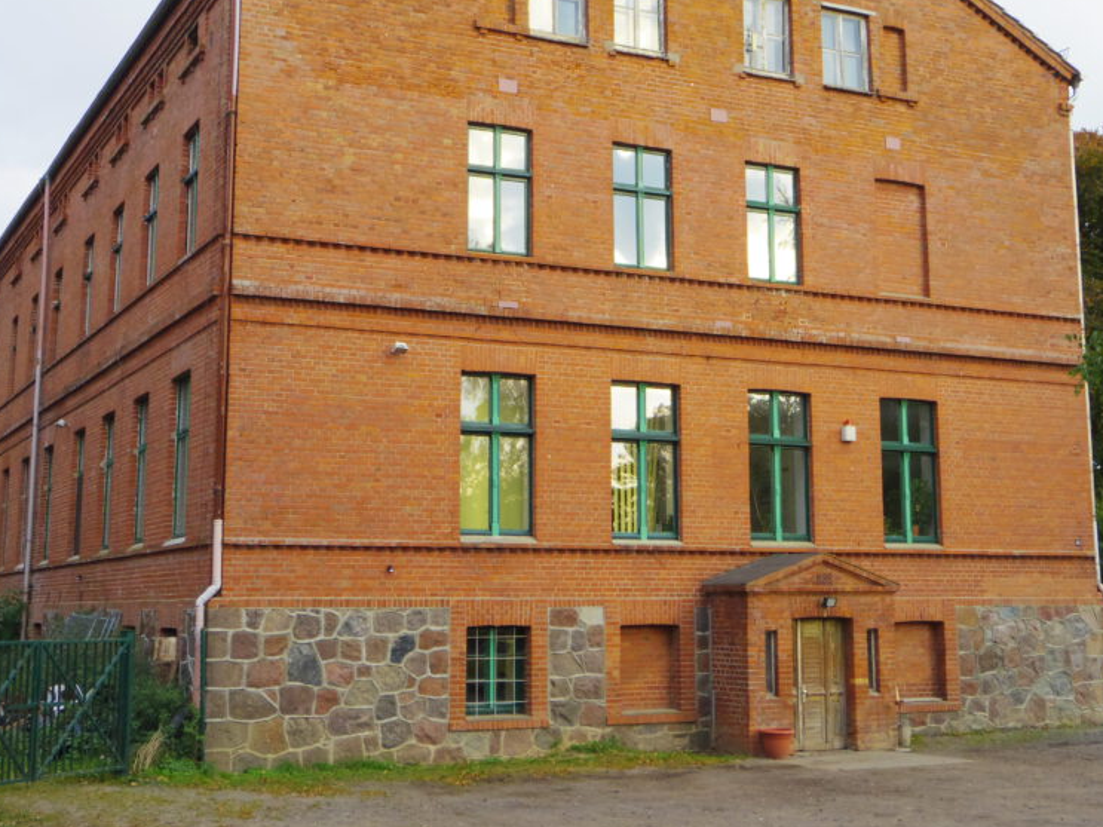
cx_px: 551
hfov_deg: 37.5
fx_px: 1625
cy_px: 322
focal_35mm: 51
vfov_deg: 28.5
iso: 250
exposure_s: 1/200
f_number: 4.5
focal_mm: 6.7
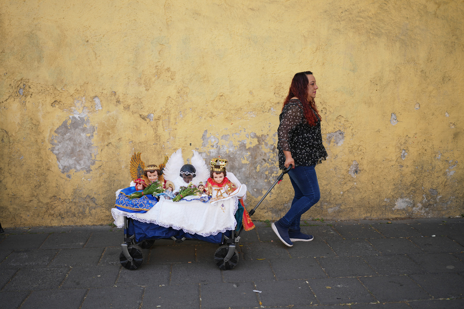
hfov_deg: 54.4
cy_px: 154
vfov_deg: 37.9
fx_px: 451
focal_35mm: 35
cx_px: 232
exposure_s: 1/1250
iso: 80
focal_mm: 35
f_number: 1.4
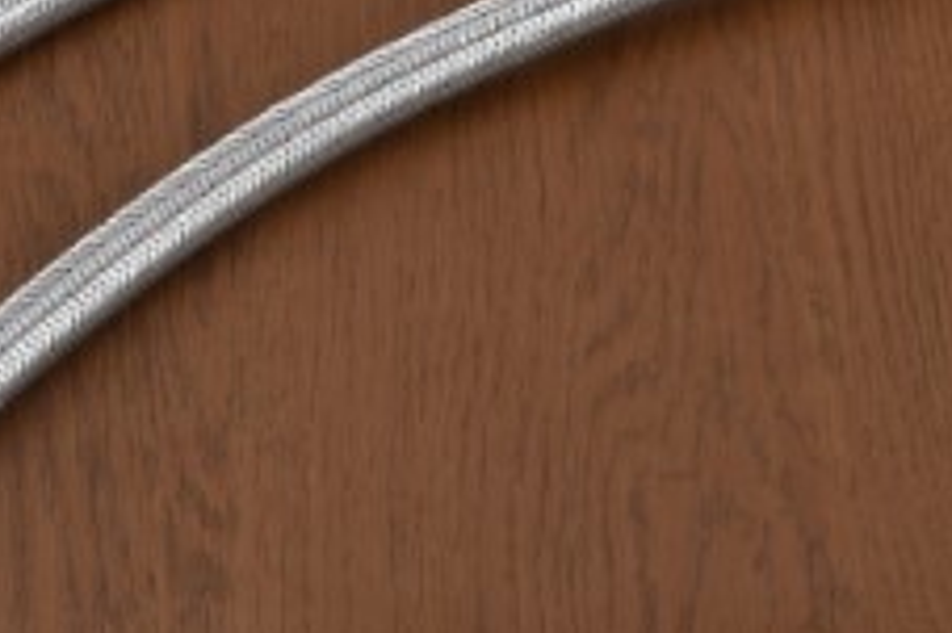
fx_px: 7346
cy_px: 222
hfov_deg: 7.4
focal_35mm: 278
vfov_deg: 4.9
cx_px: 210
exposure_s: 1/50
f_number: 18
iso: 200
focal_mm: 70
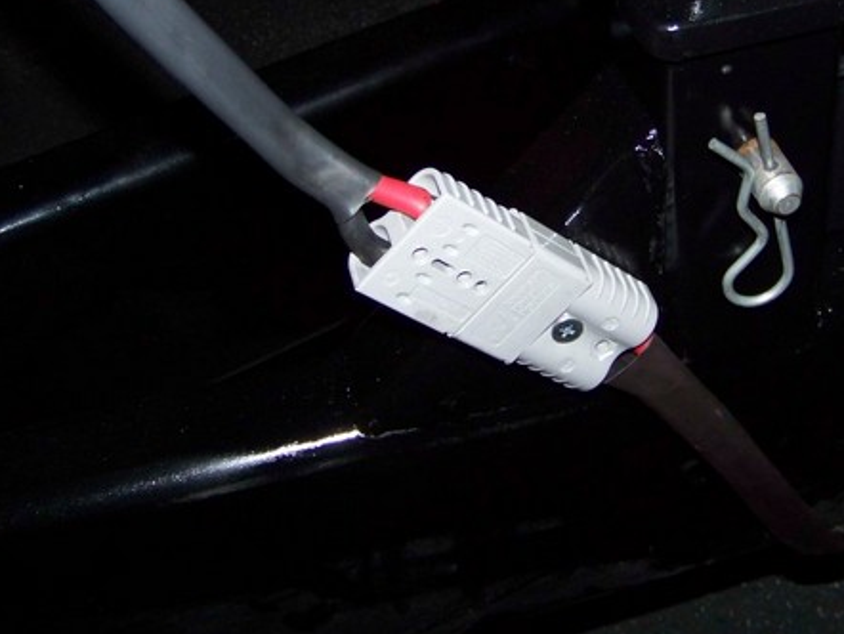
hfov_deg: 33.2
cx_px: 615
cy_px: 175
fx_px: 1391
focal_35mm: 57
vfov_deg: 25.4
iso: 200
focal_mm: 5.85
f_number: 2.8
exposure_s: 1/30
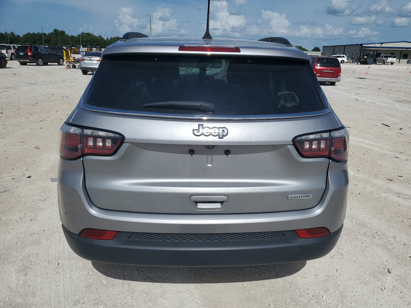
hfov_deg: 67.3
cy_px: 154
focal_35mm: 26
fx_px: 309
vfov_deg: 53.1
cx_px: 206
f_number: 1.5
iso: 51
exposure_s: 1/10000
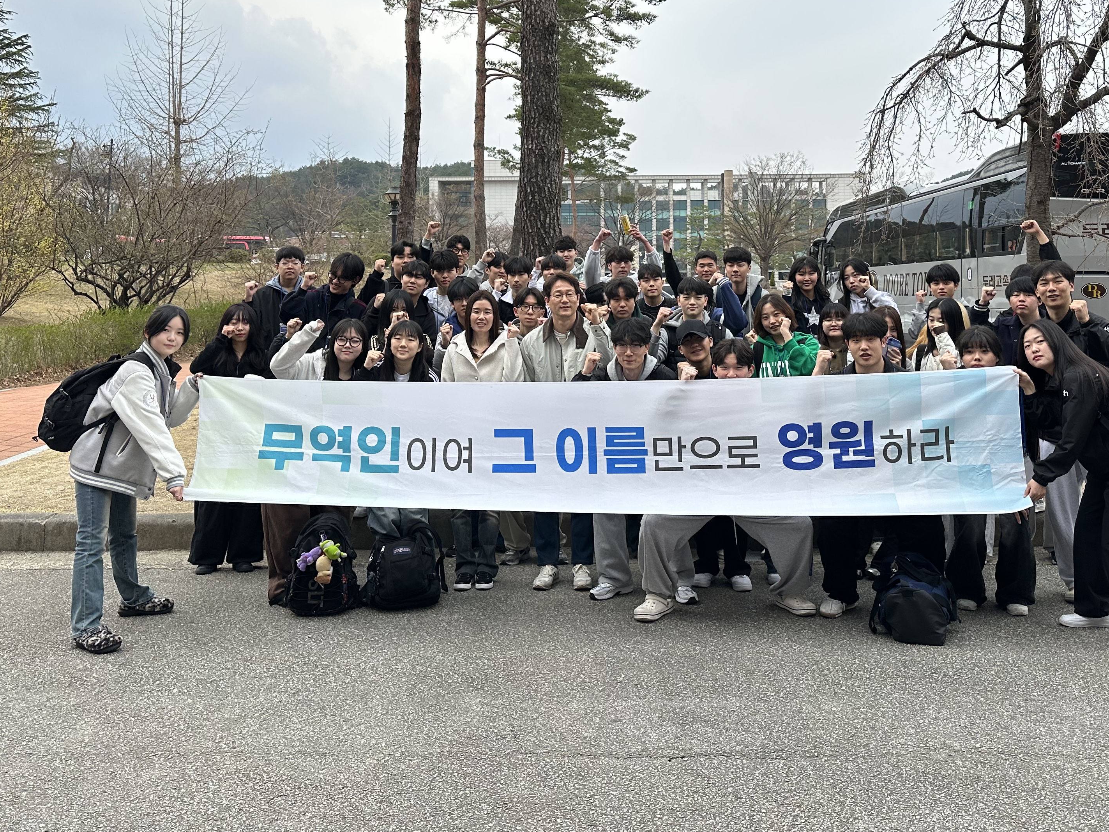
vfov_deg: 41.0
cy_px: 248
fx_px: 1089
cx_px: 594
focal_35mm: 34
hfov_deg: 53.9
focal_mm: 6.86
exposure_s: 1/2410
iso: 80
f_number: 1.78
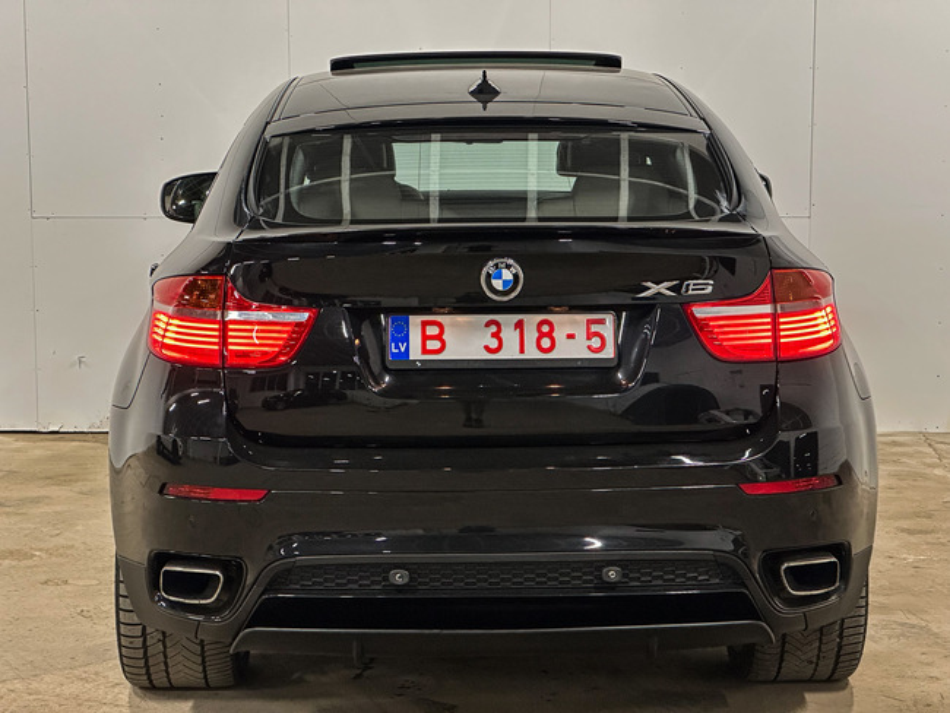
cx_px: 475
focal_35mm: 77
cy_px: 356
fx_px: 2114
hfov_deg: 25.3
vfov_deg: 19.2
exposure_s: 1/34
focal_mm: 9
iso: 500
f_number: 2.8
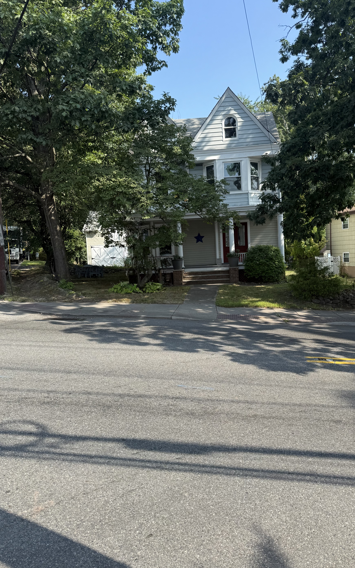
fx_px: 402
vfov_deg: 70.4
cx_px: 202
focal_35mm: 26
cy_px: 281
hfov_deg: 47.5
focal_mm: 6.76
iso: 80
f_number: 1.78
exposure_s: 1/1585
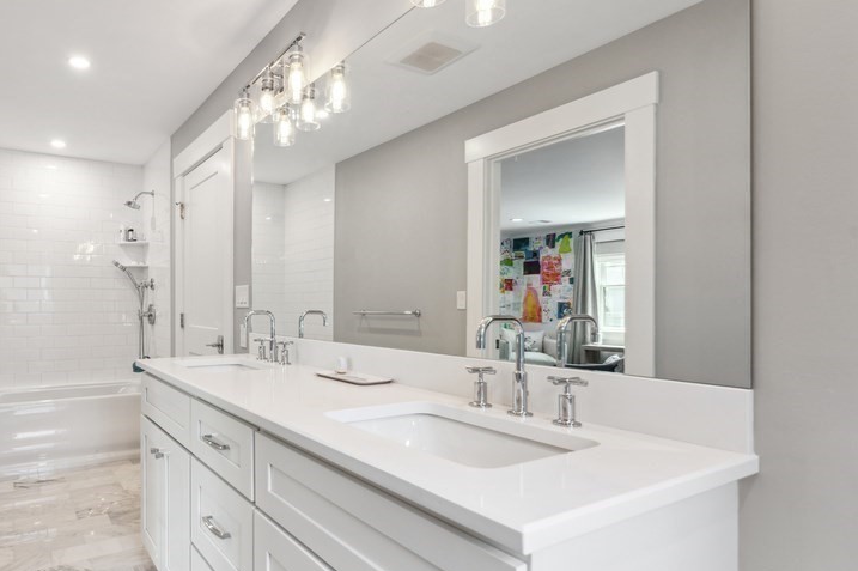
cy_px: 302
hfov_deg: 80.3
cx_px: 266
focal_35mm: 20
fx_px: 476
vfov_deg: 61.8
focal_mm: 14
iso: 100
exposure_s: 1/6
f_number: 8
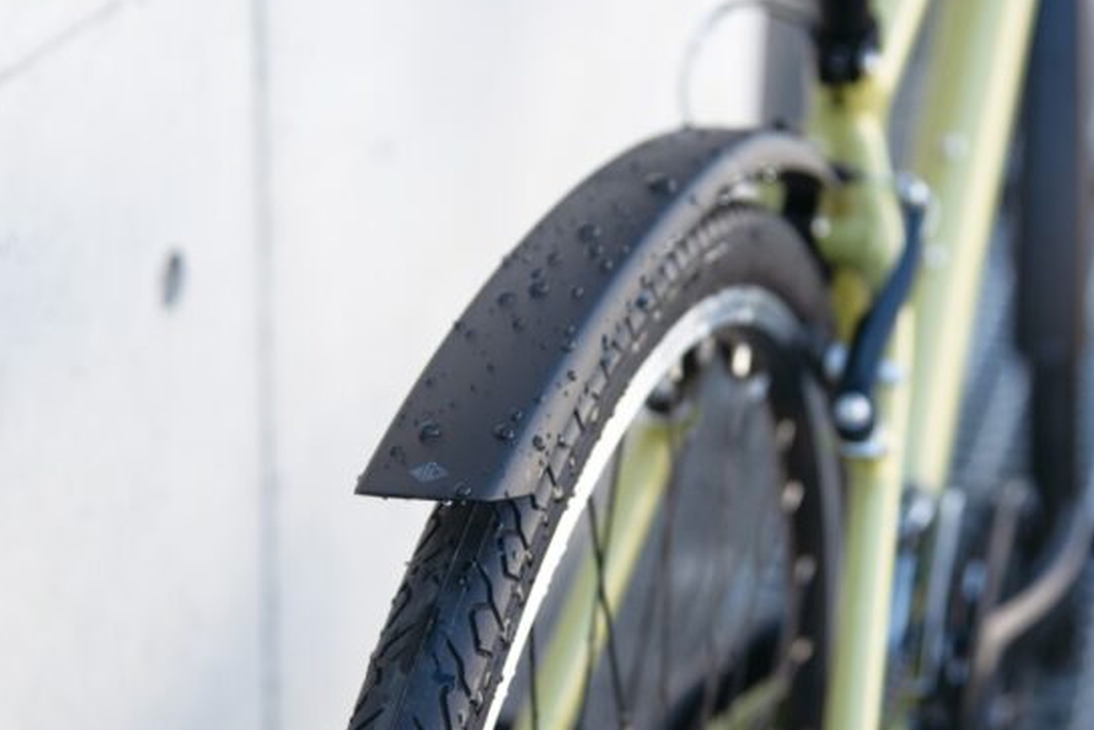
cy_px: 350
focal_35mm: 64
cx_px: 575
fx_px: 1945
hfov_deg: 31.4
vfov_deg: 21.3
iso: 640
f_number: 4
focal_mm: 58
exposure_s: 1/1250
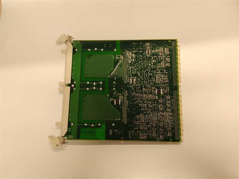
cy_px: 90
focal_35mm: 27
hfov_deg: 65.3
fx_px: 186
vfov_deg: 51.4
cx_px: 120
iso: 135
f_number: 2
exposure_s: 1/33
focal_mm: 3.79
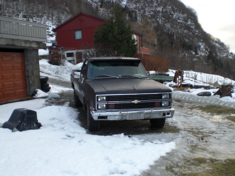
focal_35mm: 38
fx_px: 258
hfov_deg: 49.0
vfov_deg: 37.7
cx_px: 118
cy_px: 88
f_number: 3.1
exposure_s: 1/125
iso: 100
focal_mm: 6.3
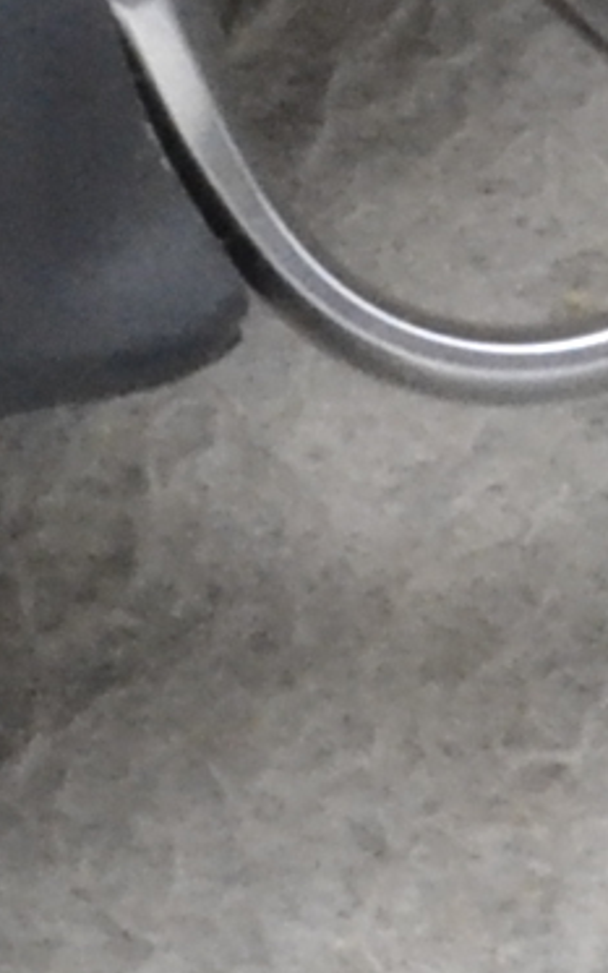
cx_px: 968
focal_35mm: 453
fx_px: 12015
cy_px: -681
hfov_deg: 2.9
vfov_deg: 4.6
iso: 3200
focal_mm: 32
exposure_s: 1/160
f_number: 20
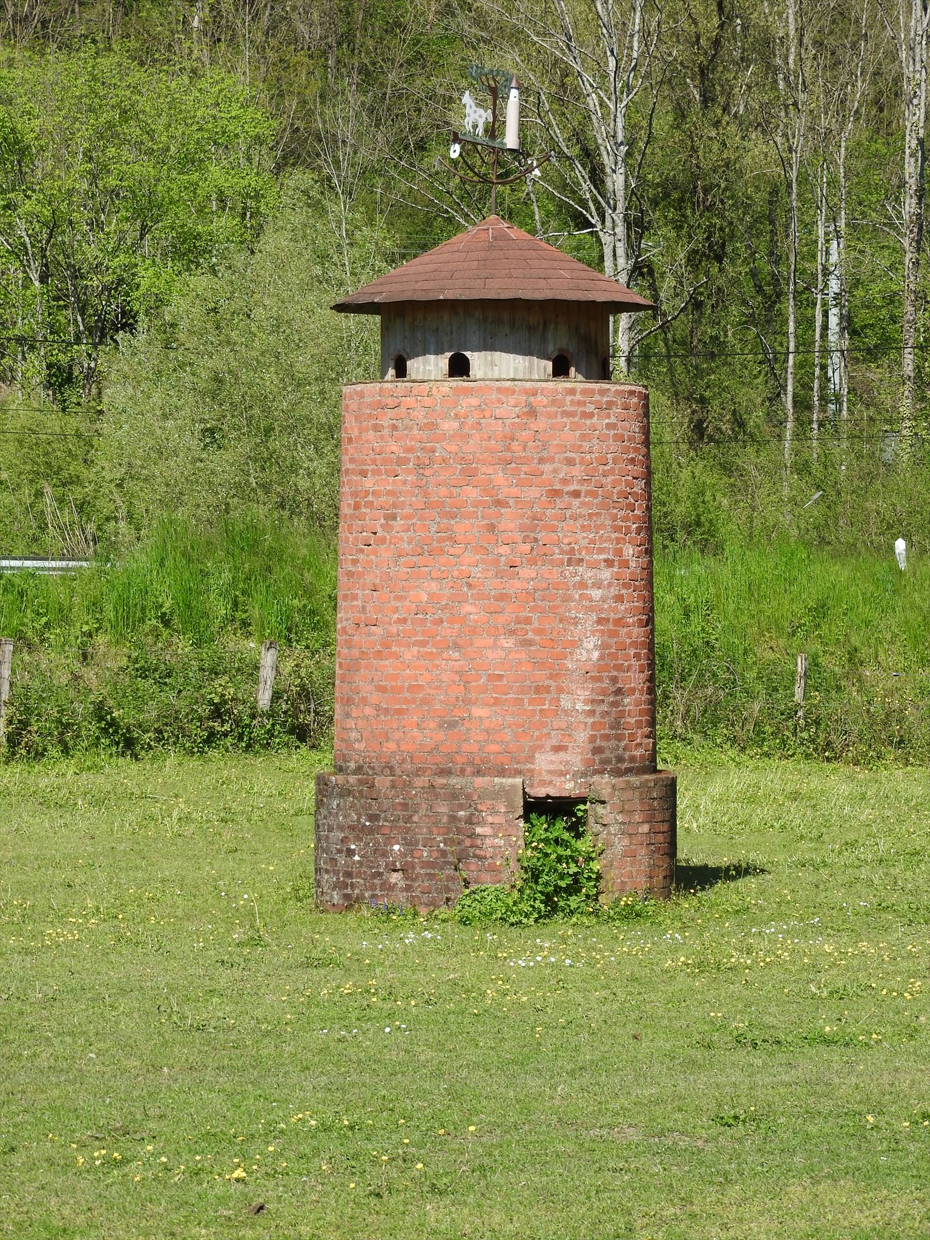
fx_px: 4478
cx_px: 465
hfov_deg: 11.9
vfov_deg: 15.8
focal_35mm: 125
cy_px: 620
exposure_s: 1/400
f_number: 5
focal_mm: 22.4
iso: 100
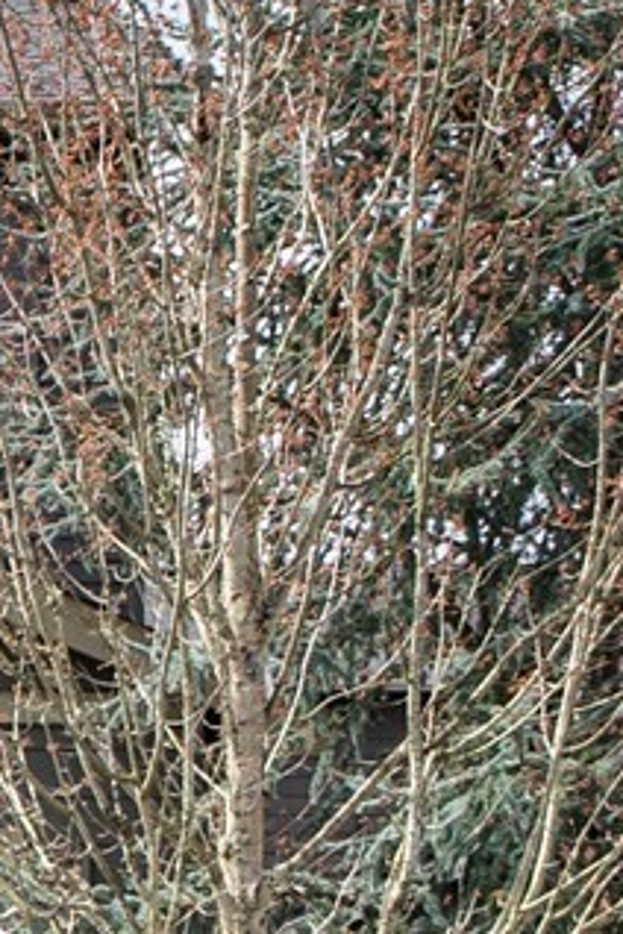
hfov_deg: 9.4
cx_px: -915
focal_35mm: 128
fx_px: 3322
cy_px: 774
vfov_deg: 15.9
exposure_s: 1/250
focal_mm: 24
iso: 100
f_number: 6.7
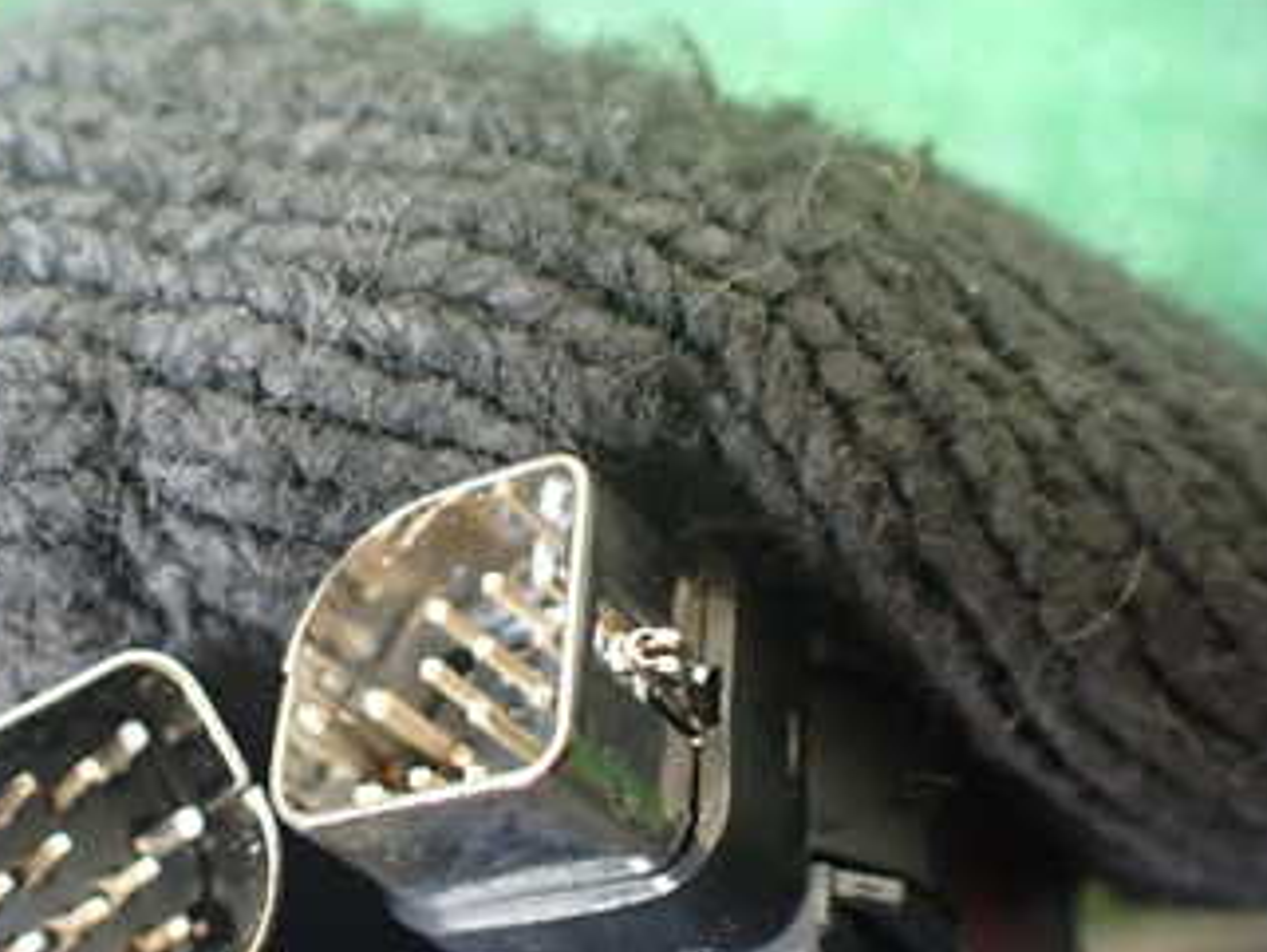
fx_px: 2050
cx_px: 367
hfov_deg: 33.8
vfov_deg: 26.0
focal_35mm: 56
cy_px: 644
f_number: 2.3
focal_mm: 5.4
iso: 800
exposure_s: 1/30
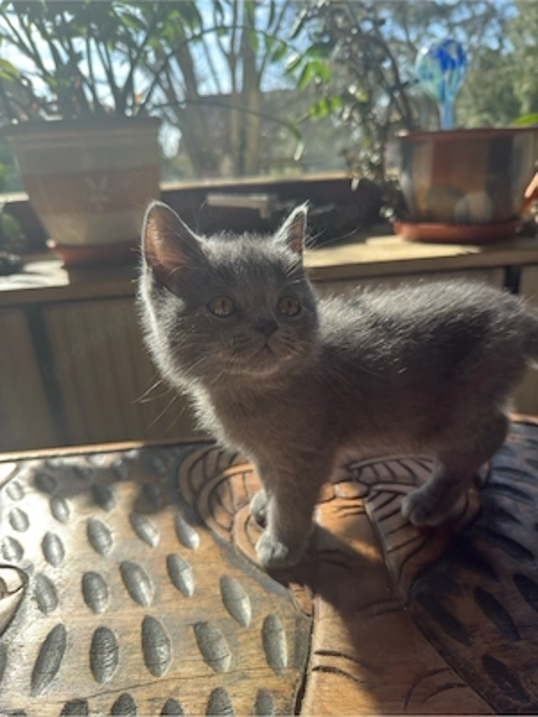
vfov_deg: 71.6
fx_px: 497
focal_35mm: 24
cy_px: 358
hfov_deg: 56.8
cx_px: 269
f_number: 1.78
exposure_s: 1/929
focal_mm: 6.76
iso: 64
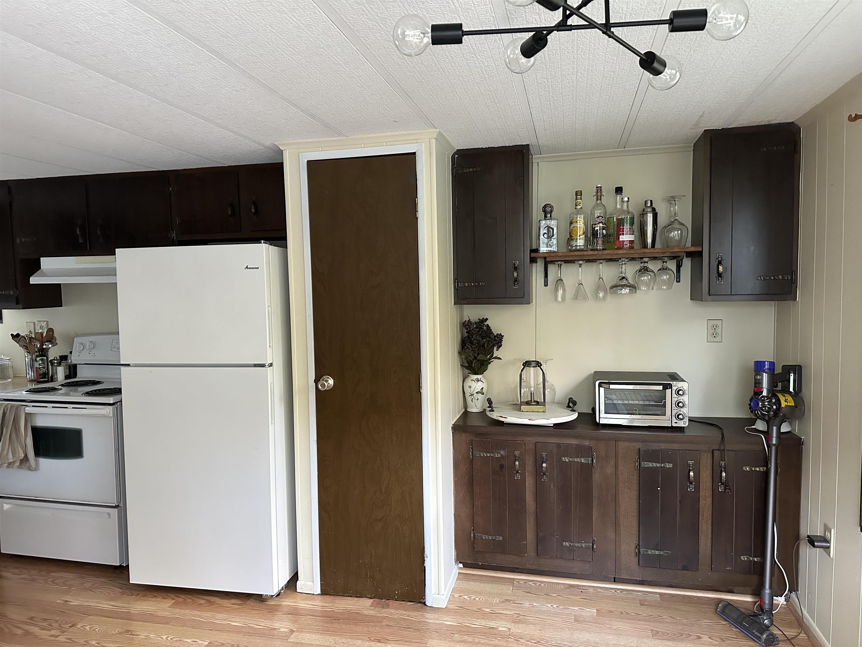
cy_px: 324
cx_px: 431
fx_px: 598
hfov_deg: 71.6
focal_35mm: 24
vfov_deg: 56.8
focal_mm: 6.86
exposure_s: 1/60
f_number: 1.78
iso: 800
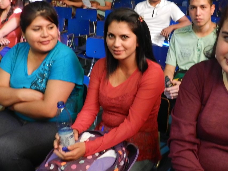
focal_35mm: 55
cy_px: 78
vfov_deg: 26.5
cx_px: 132
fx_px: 362
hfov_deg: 34.9
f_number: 4.2
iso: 200
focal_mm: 8.1
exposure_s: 1/6
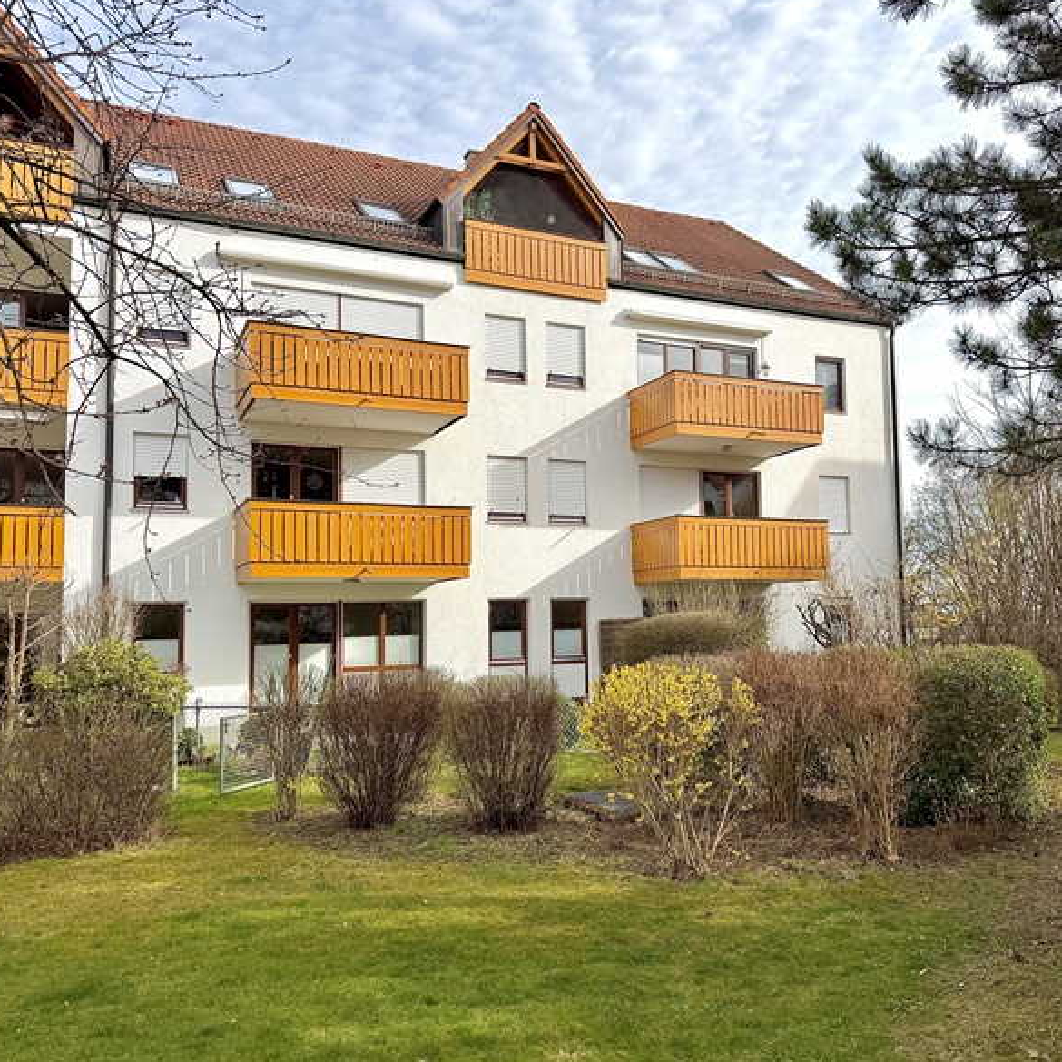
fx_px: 1007
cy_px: 537
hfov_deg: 55.4
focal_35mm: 29
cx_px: 615
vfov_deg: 55.6
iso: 80
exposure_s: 1/3584
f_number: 1.78
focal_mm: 6.76
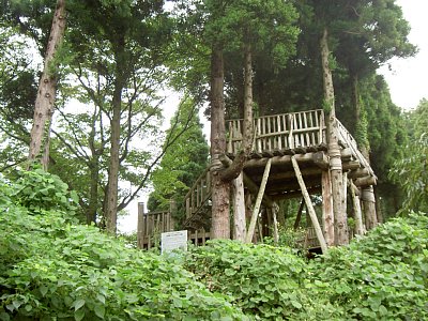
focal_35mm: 39
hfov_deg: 47.9
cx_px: 214
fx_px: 482
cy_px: 160
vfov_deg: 36.8
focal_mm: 8
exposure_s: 1/60
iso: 50
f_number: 2.8
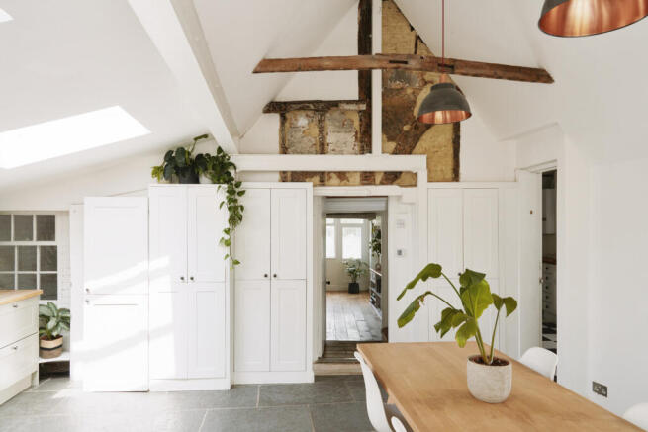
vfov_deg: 53.2
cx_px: 324
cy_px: 216
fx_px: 432
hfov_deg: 73.7
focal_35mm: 24
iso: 100
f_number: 8
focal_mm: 24
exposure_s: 1/80
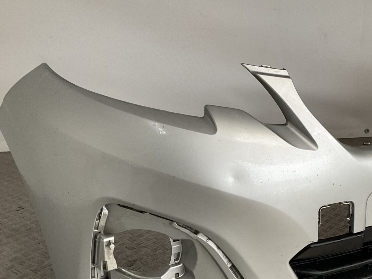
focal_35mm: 50
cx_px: 299
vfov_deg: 28.8
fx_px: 537
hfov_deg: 36.8
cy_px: 199
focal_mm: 3
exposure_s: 1/50
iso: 80
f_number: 1.8
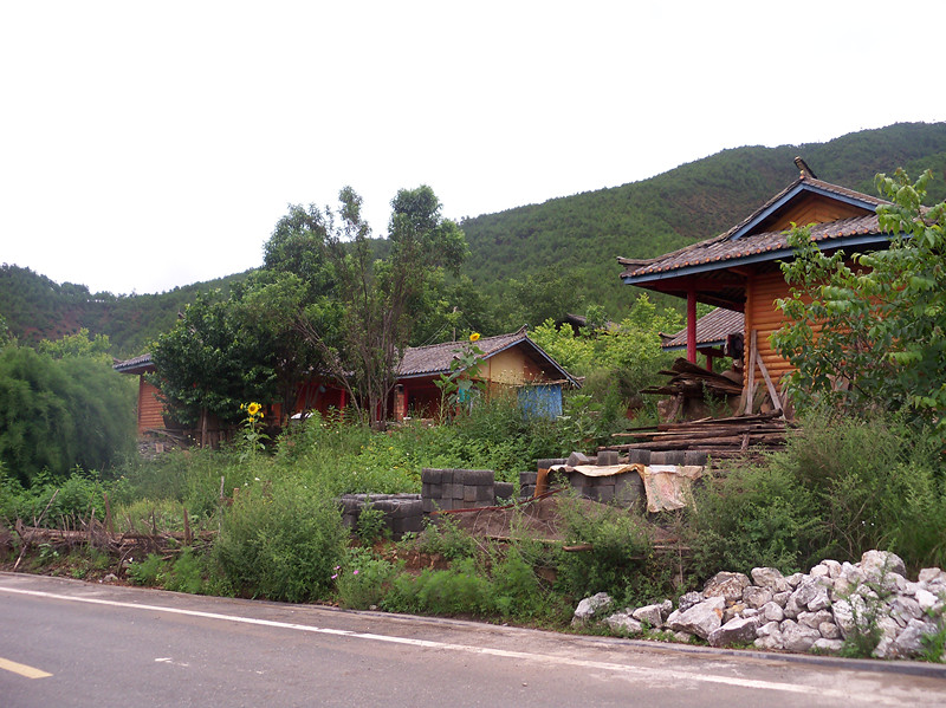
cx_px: 473
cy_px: 354
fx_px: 956
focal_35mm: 35
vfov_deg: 40.7
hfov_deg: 52.7
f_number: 3.5
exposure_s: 1/400
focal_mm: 6.2
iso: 64
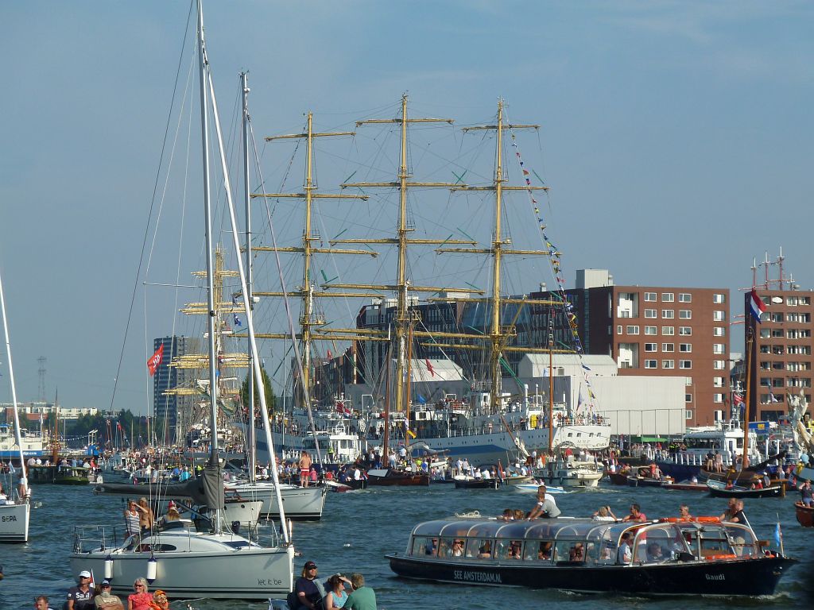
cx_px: 407
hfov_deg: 14.4
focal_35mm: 137
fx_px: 3222
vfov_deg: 10.8
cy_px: 305
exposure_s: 1/500
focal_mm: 22.5
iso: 80
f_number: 5
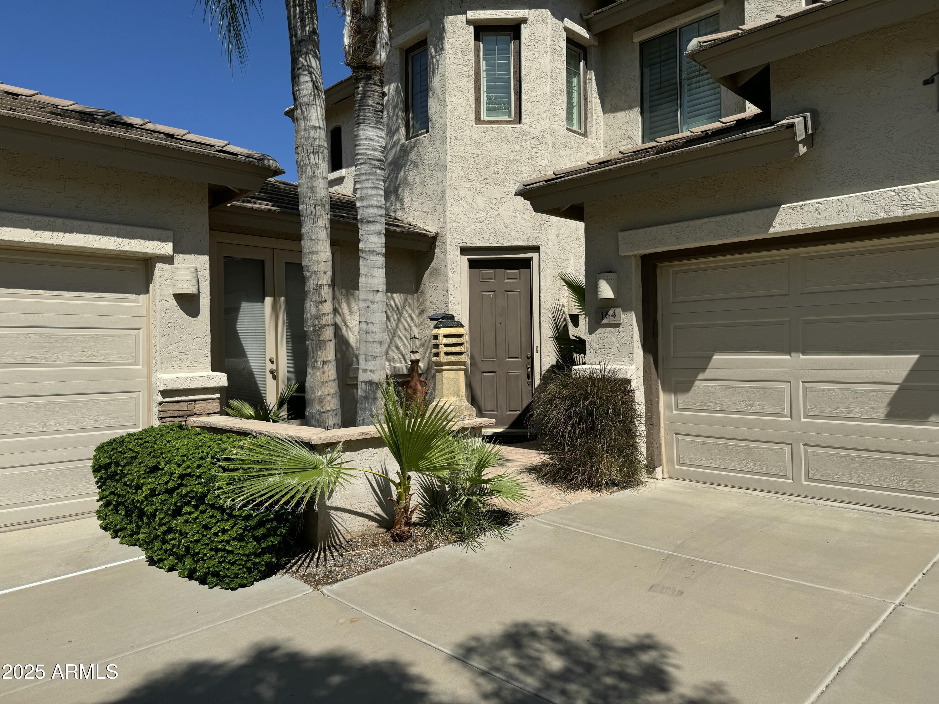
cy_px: 352
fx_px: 651
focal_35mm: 24
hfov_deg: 71.6
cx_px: 470
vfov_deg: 56.8
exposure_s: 1/7092
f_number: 1.78
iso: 80
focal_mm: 6.76
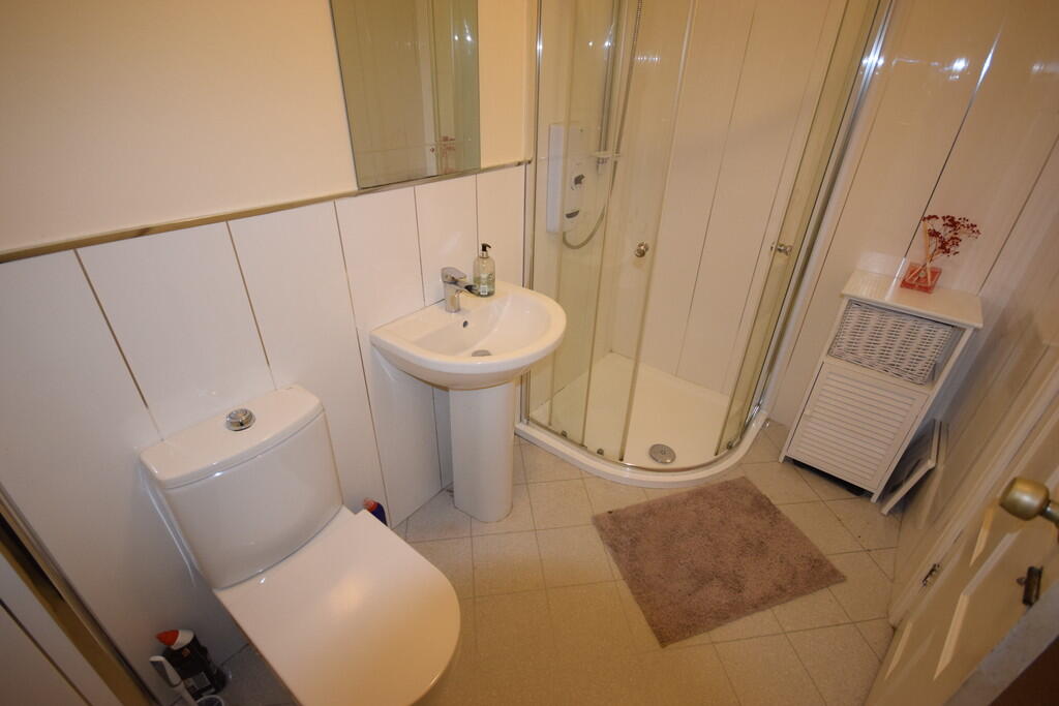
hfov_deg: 95.0
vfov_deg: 72.1
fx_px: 485
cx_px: 530
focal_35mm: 16
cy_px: 353
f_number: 4.2
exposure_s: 1/60
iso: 1000
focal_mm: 11
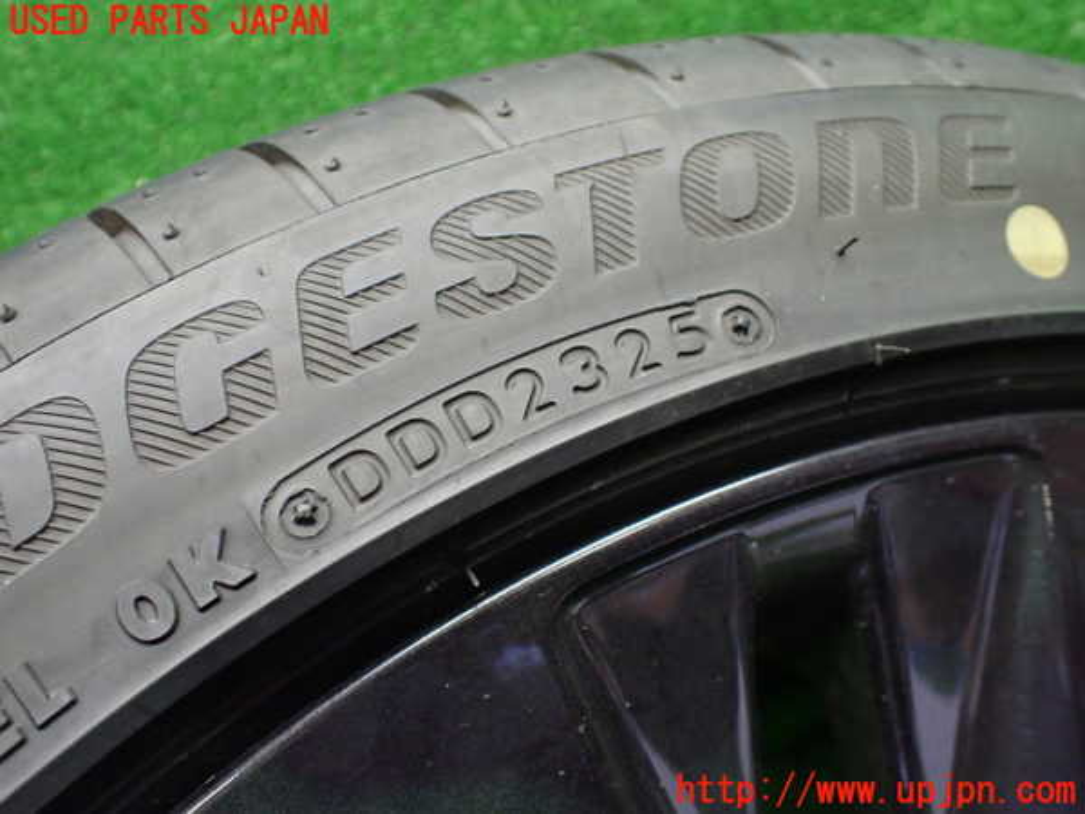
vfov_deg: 46.8
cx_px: 542
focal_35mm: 30
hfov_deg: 60.0
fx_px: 940
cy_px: 407
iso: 800
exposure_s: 1/125
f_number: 2.3
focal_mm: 5.4
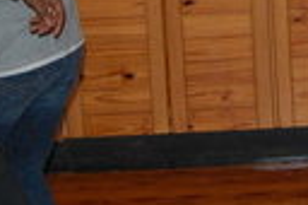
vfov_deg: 9.9
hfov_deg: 15.0
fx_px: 1154
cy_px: -84
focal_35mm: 135
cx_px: 291
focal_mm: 18
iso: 400
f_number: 4
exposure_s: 1/60
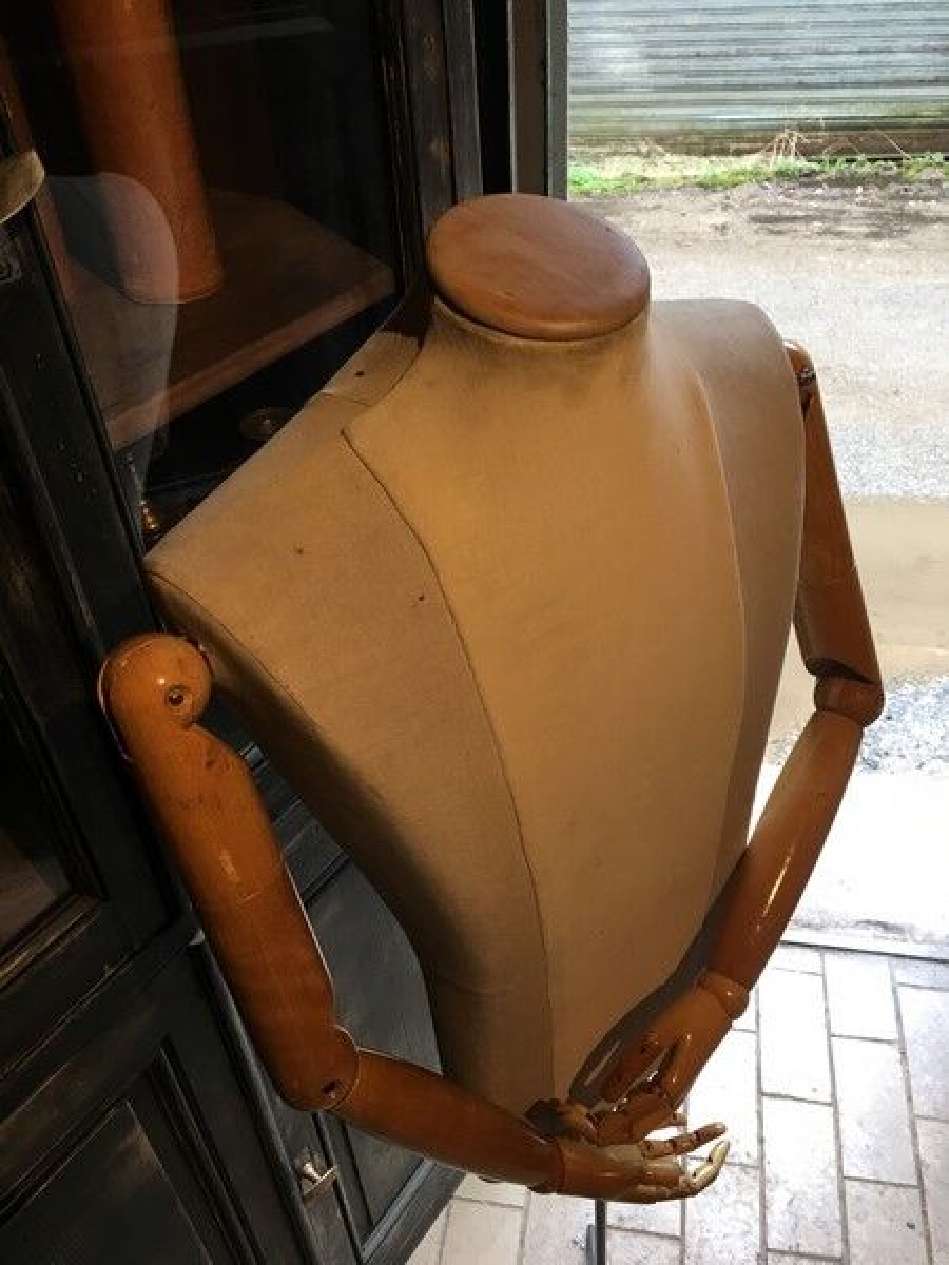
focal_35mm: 29
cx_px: 474
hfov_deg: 48.2
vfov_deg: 61.7
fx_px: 1060
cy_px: 632
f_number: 2.2
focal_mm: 4.15
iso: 50
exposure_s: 1/33
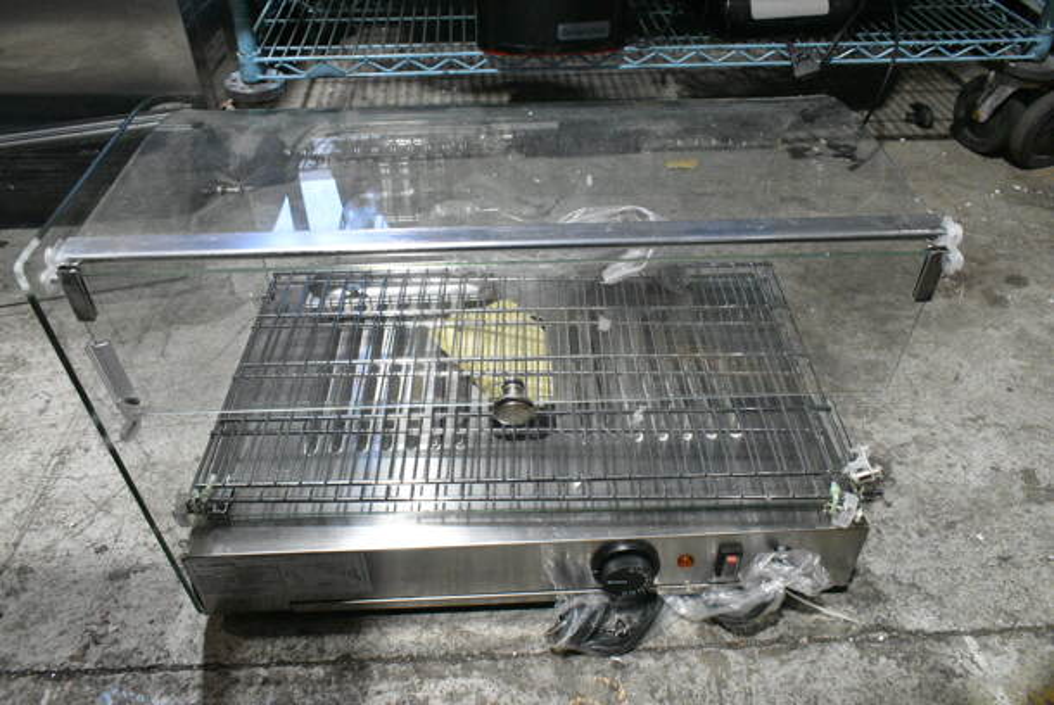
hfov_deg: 67.3
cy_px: 352
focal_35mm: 27
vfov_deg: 48.0
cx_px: 527
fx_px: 791
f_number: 9
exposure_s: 1/320
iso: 6400
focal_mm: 18
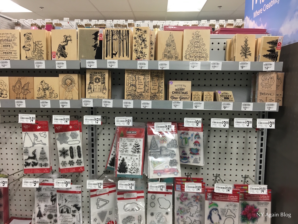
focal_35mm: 29
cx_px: 149
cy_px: 112
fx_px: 250
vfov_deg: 48.2
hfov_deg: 61.7
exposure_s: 1/30
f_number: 2.2
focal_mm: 4.15
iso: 50
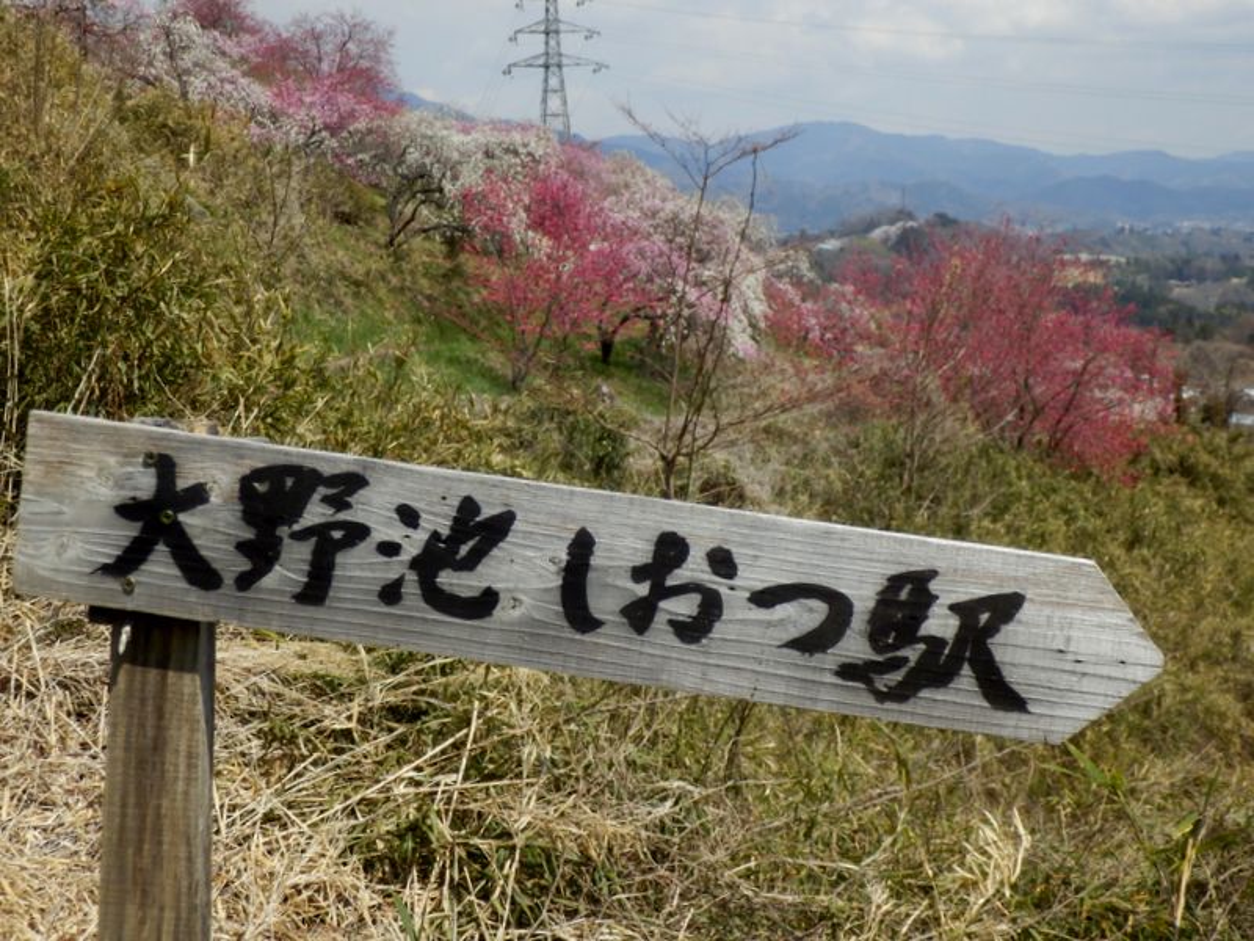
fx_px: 1848
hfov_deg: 37.5
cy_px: 470
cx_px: 627
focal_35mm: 51
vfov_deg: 28.6
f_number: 4.4
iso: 80
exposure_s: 1/640
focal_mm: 9.1
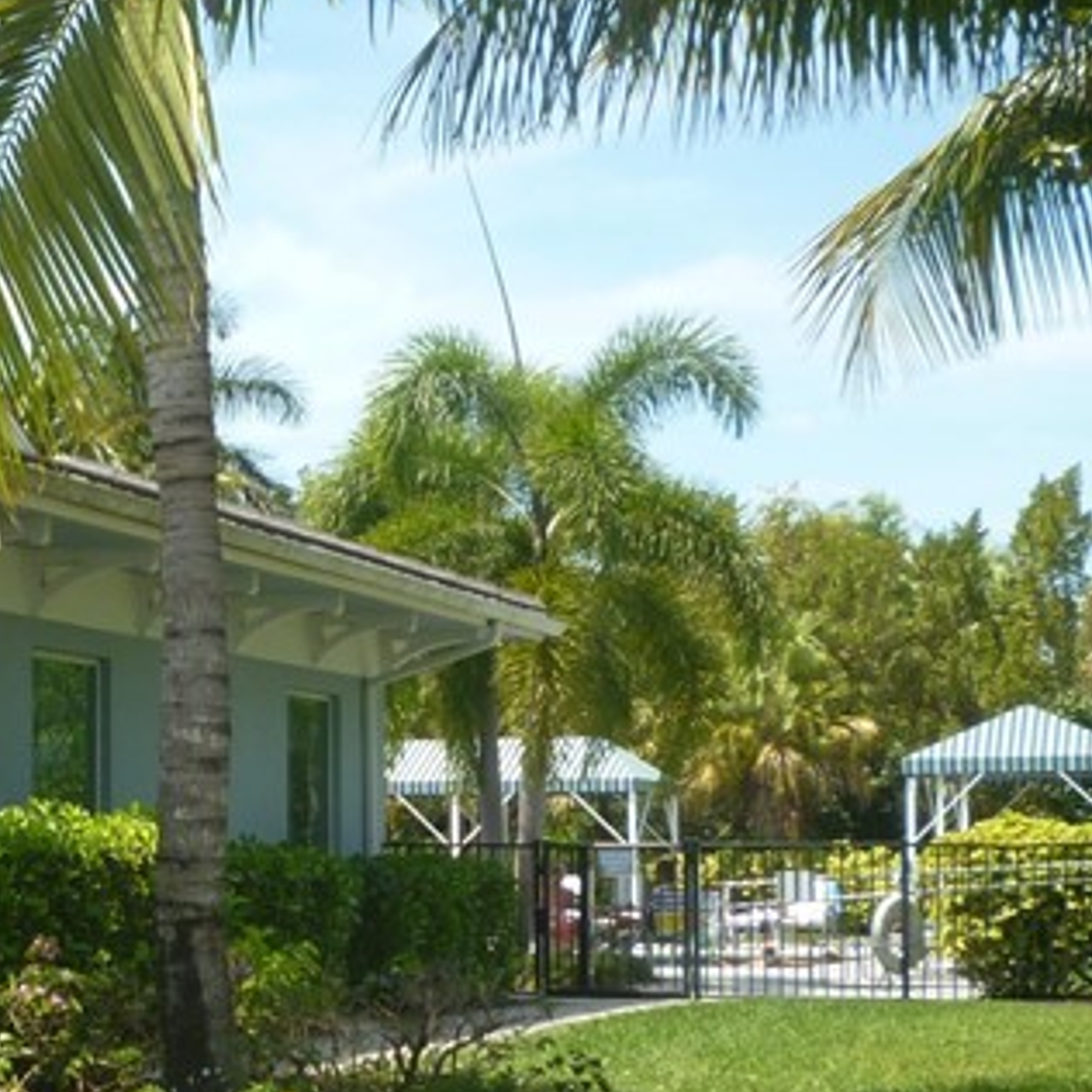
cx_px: 45
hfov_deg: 20.3
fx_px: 2962
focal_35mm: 83
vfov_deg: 20.8
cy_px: 784
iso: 100
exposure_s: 1/500
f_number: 3.3
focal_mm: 5.2
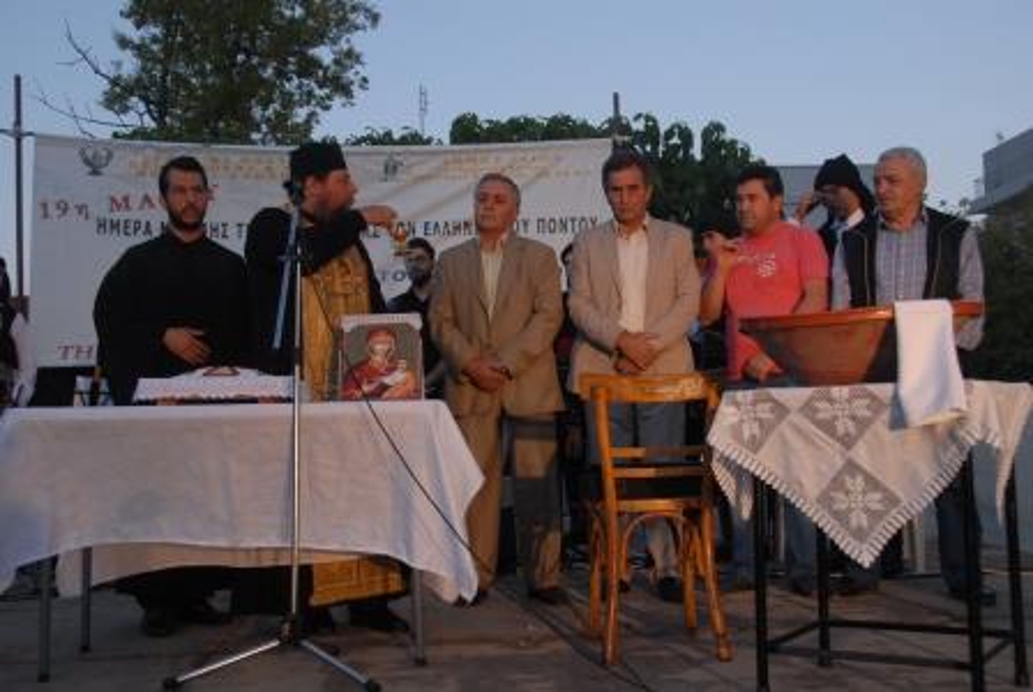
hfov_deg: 49.5
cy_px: 346
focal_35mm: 39
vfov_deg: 34.3
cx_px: 516
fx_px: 1121
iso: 320
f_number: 5.6
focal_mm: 26
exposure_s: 1/100
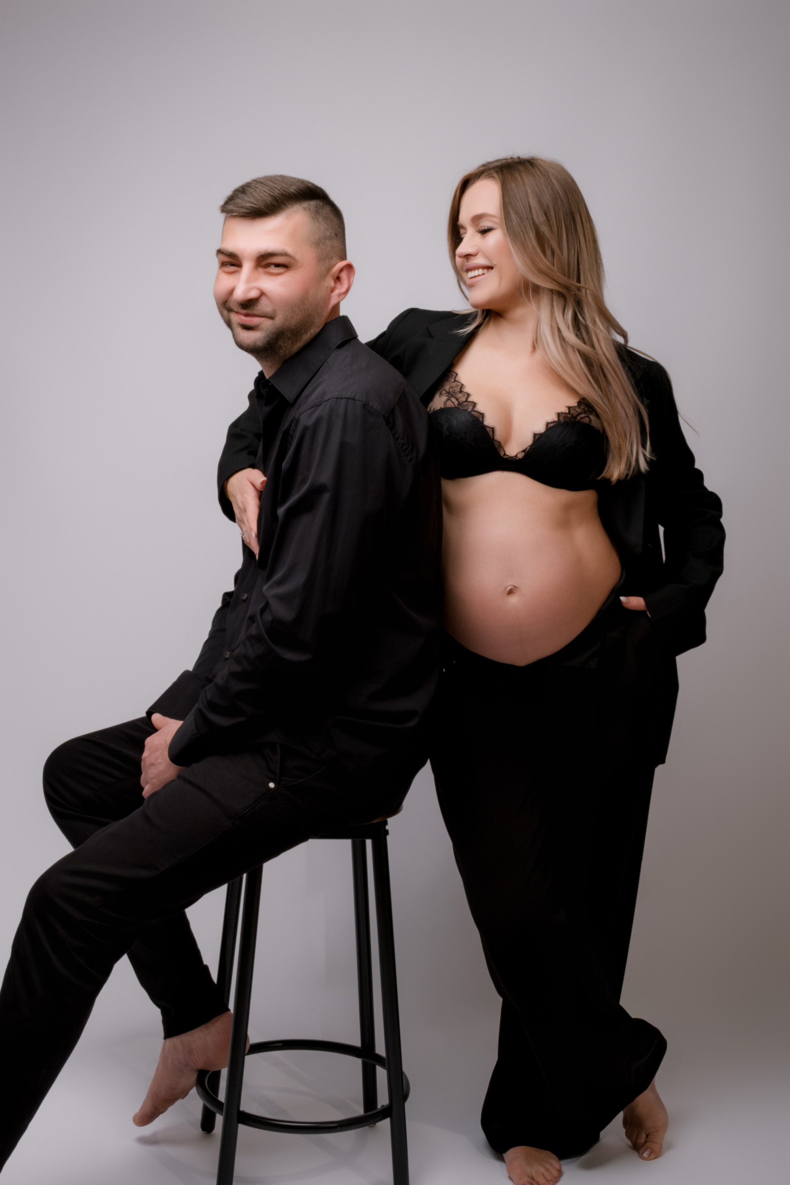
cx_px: 392
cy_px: 602
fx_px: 1514
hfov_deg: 29.2
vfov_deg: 42.7
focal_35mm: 46
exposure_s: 1/200
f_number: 14
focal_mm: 30
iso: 1250
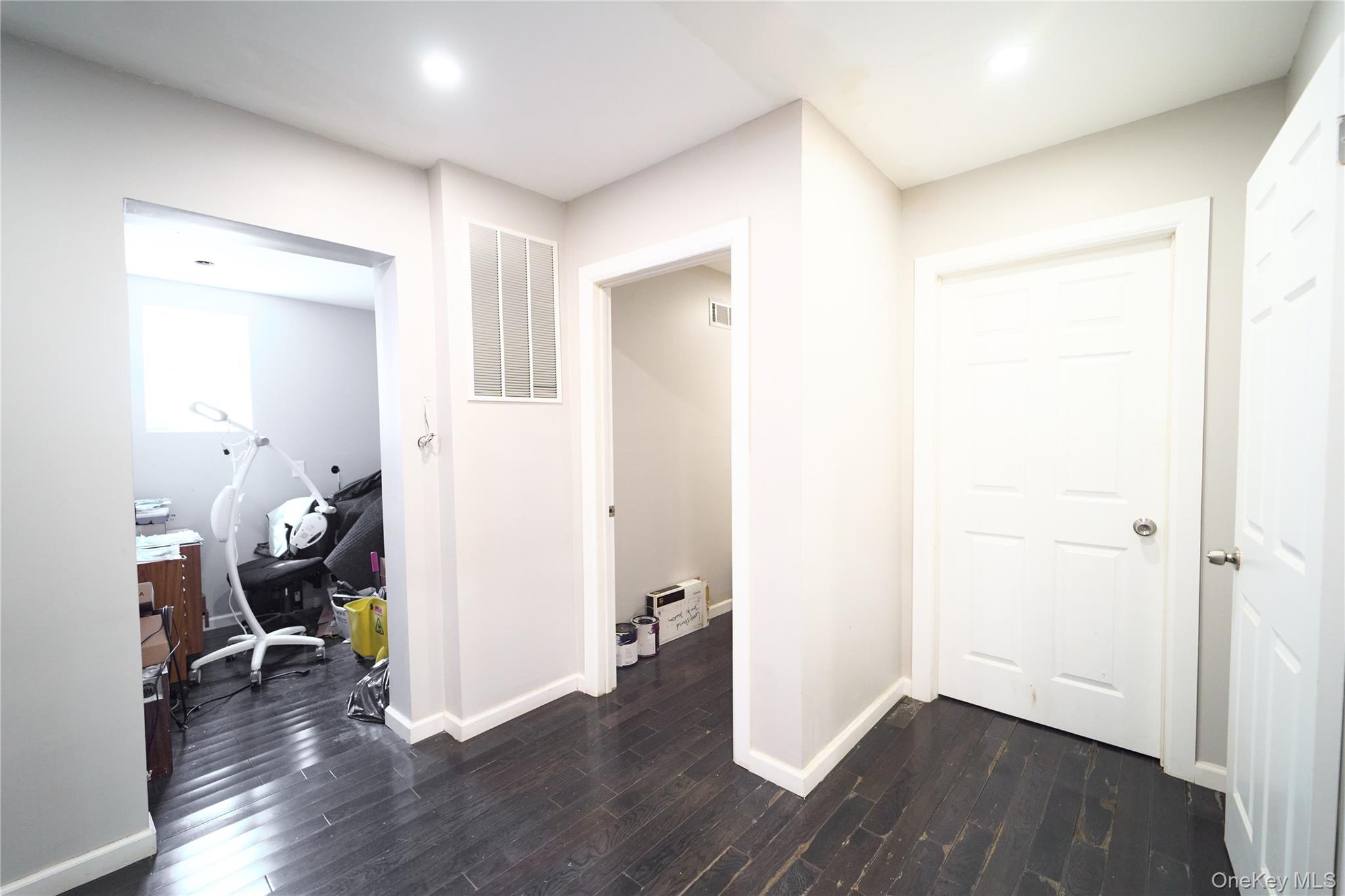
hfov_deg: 104.3
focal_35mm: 14
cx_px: 672
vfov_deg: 81.2
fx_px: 523
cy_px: 448
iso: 2000
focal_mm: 14
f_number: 2.8
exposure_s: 1/160
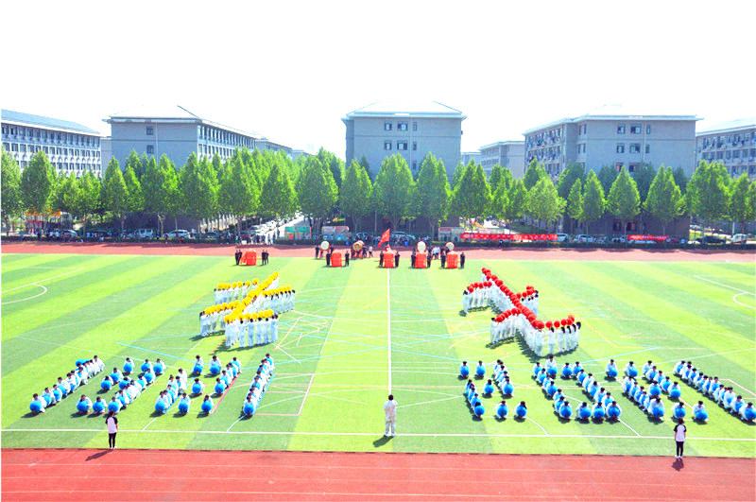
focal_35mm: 38
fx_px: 786
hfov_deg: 51.3
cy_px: 251
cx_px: 378
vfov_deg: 35.4
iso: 640
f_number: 9
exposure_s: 1/1600
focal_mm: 25
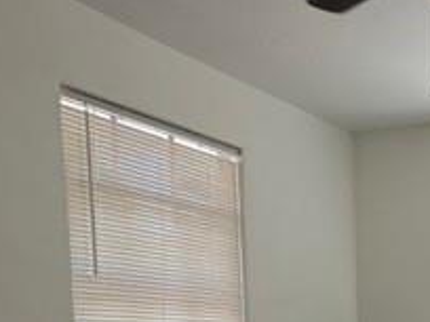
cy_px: 383
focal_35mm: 44
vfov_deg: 28.7
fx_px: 547
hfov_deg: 30.8
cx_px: 592
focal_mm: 2.22
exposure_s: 1/366
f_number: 2.2
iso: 40
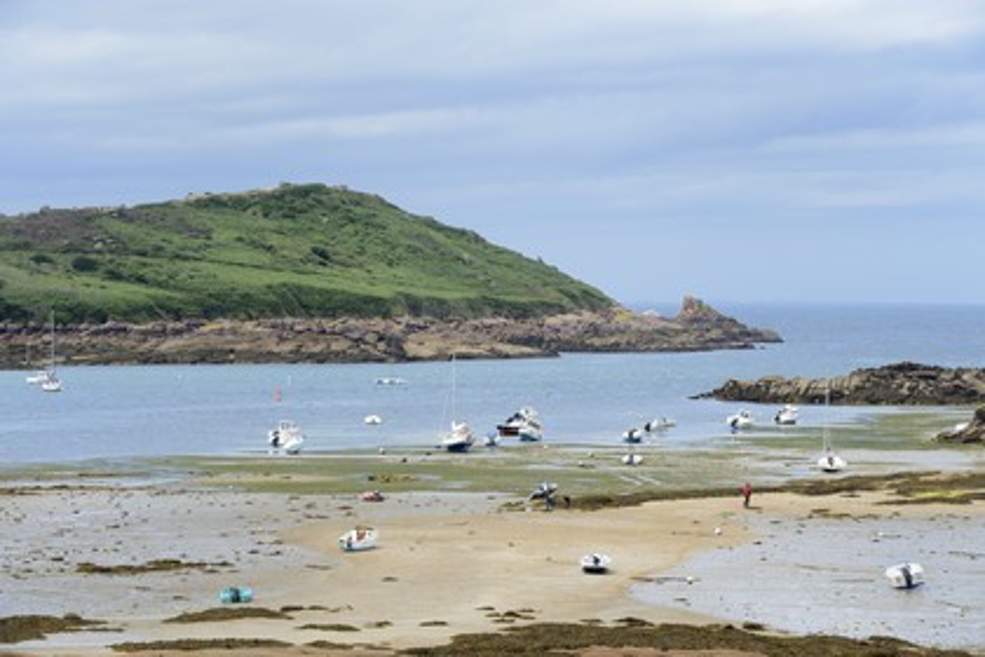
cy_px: 328
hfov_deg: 14.2
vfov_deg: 9.5
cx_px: 492
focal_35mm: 145
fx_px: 3967
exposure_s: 1/250
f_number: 10
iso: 200
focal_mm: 145
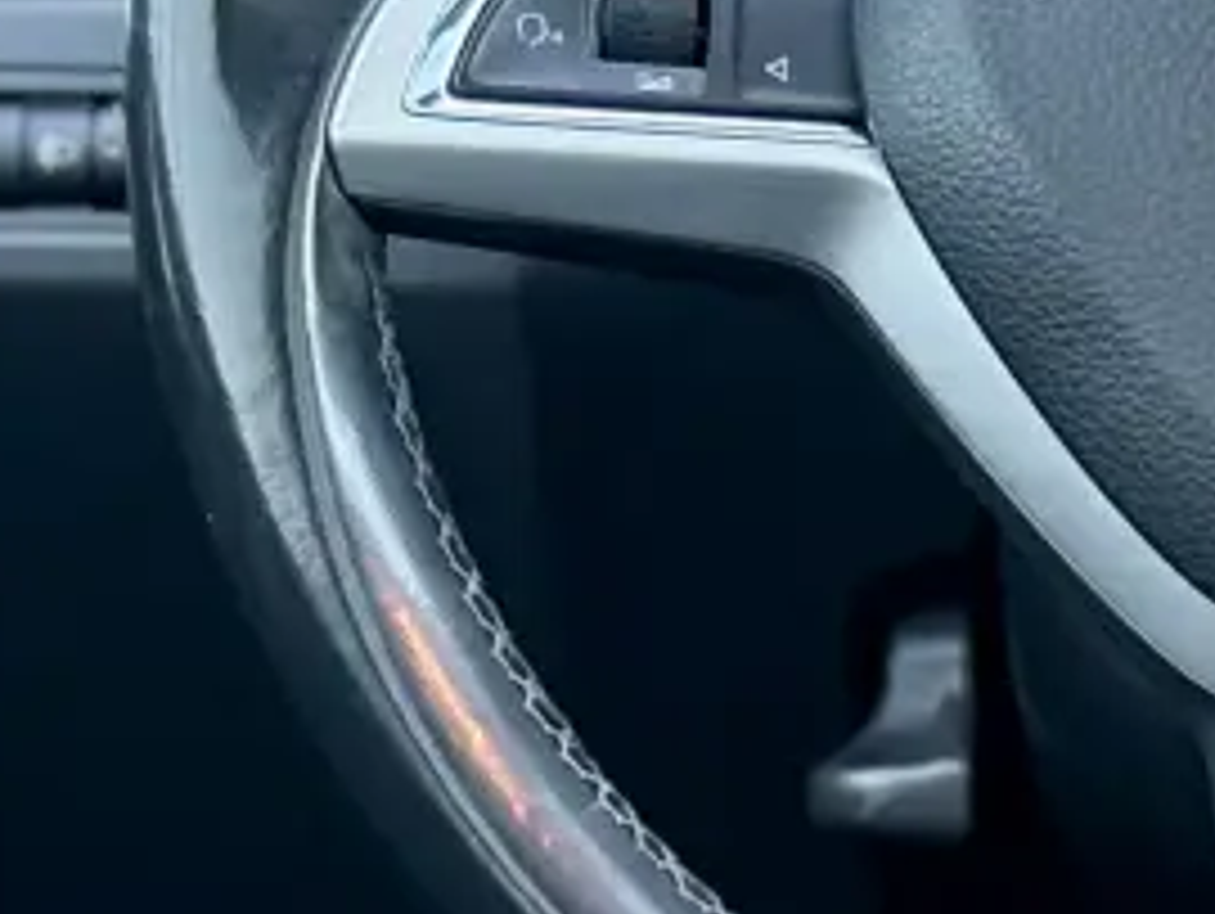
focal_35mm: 256
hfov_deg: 7.5
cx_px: 2164
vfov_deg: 5.8
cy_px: 792
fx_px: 8993
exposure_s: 1/50
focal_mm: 6.76
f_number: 1.78
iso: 200
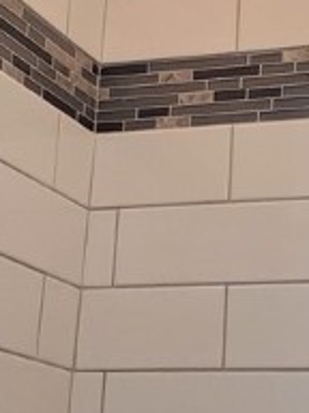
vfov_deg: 18.9
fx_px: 1238
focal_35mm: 104
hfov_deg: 14.2
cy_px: 183
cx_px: 215
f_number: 2.4
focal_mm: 4.3
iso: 320
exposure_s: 1/120
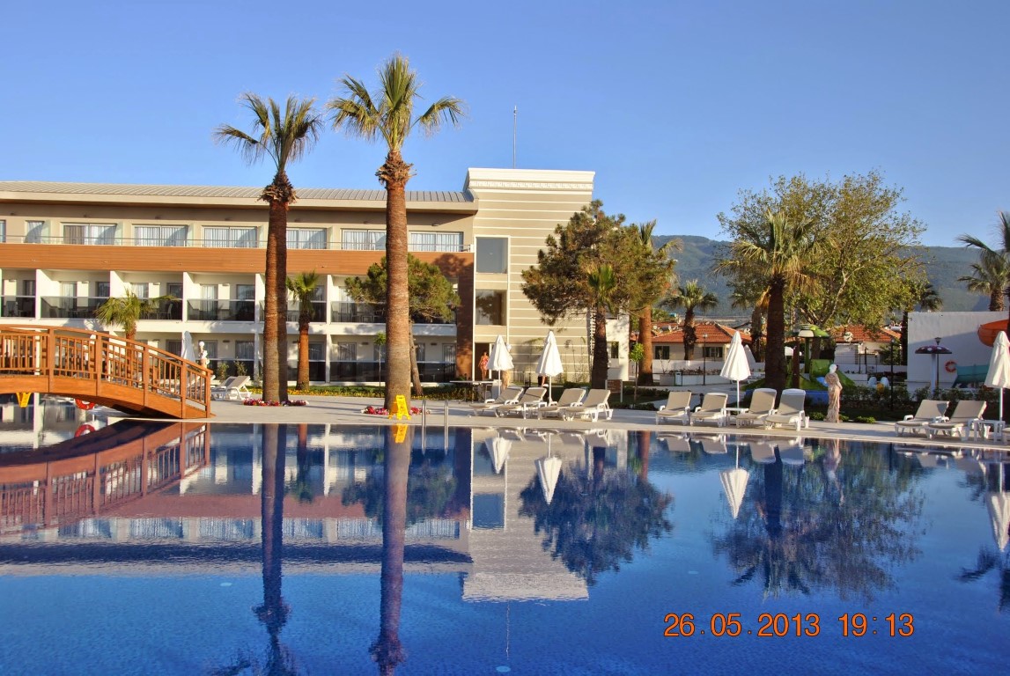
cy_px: 338
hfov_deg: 57.2
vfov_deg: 40.1
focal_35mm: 33
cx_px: 505
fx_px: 927
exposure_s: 1/200
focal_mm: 22
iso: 100
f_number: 7.1
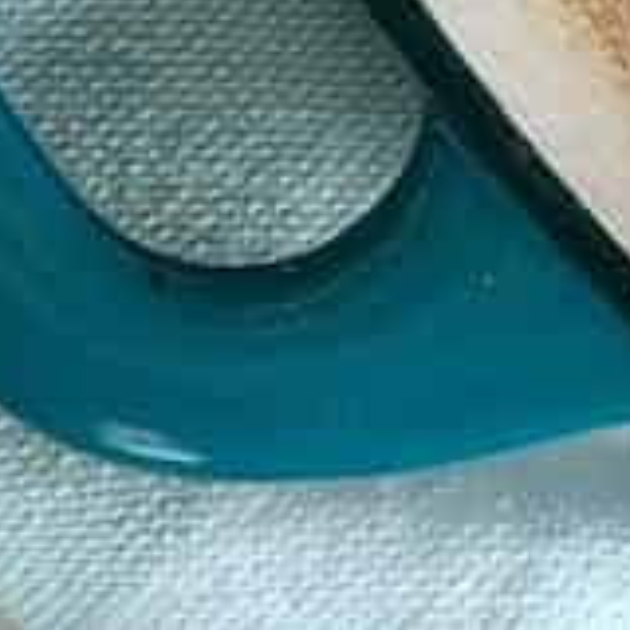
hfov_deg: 5.2
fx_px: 6568
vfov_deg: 5.2
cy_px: -1138
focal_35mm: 319
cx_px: 2008
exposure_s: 1/60
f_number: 1.8
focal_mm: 6.8
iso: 125
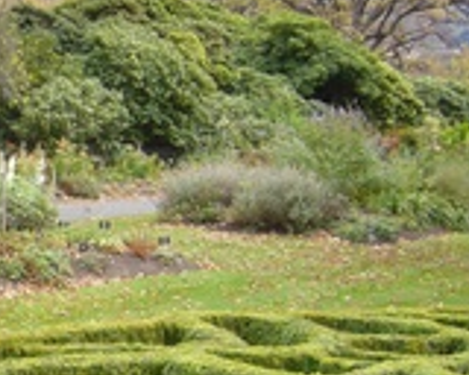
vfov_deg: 16.3
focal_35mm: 94
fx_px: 1305
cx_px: -129
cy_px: 231
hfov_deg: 19.0
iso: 80
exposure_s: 1/50
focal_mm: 5.8
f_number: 2.8
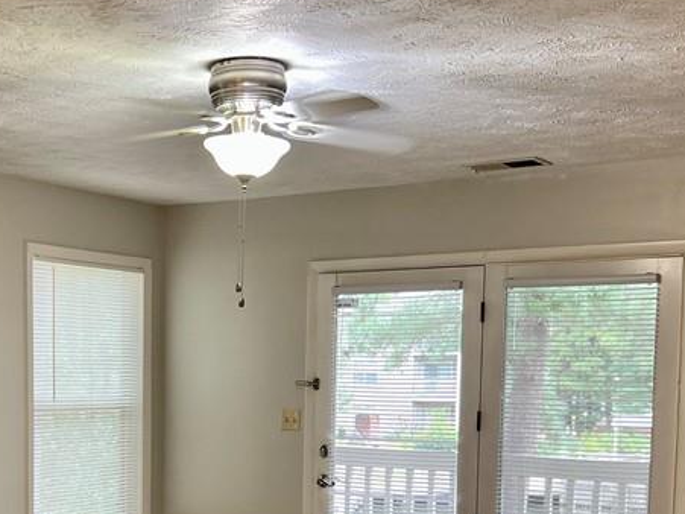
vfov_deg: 24.1
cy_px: 464
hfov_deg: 32.1
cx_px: 173
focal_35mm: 59
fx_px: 1167
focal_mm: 5.7
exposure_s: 1/60
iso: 100
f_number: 1.5
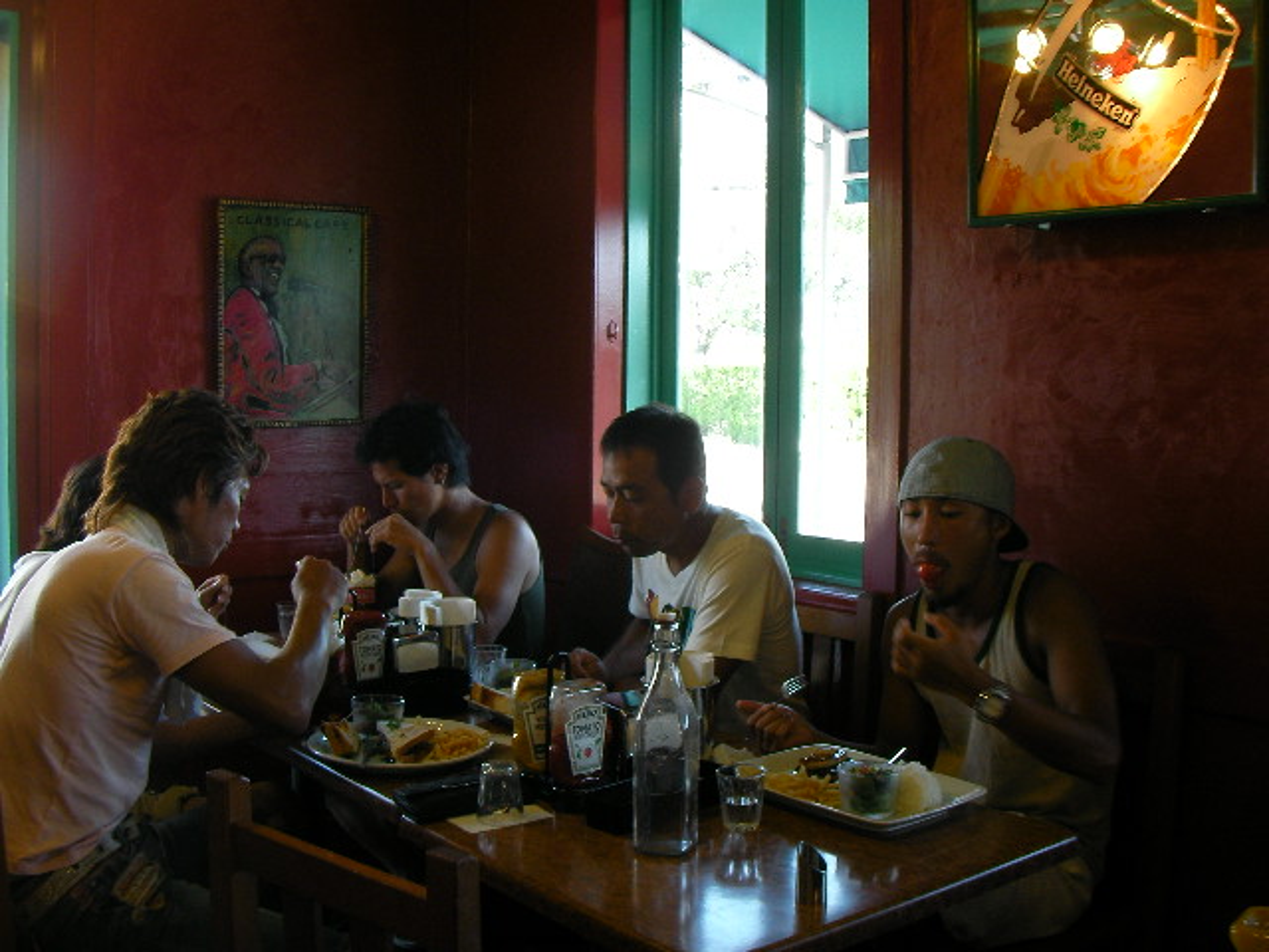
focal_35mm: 38
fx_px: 1393
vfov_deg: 37.7
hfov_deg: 49.0
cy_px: 476
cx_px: 634
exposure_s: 1/30.1
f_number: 3.5
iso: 98
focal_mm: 6.3
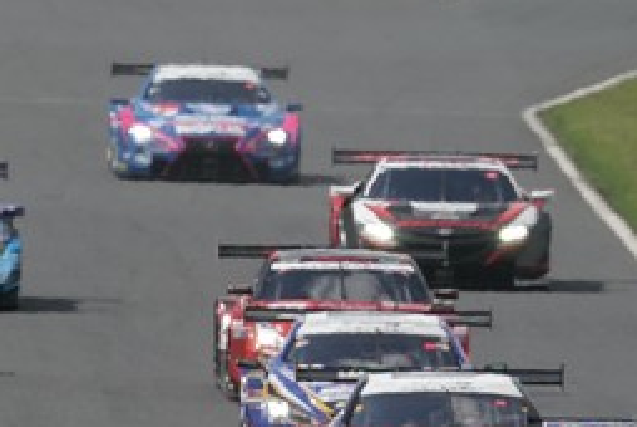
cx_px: 138
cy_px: 452
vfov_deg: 0.8
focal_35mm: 1699
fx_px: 30097
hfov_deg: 1.2
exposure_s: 1/1000
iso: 400
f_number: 11
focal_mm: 600
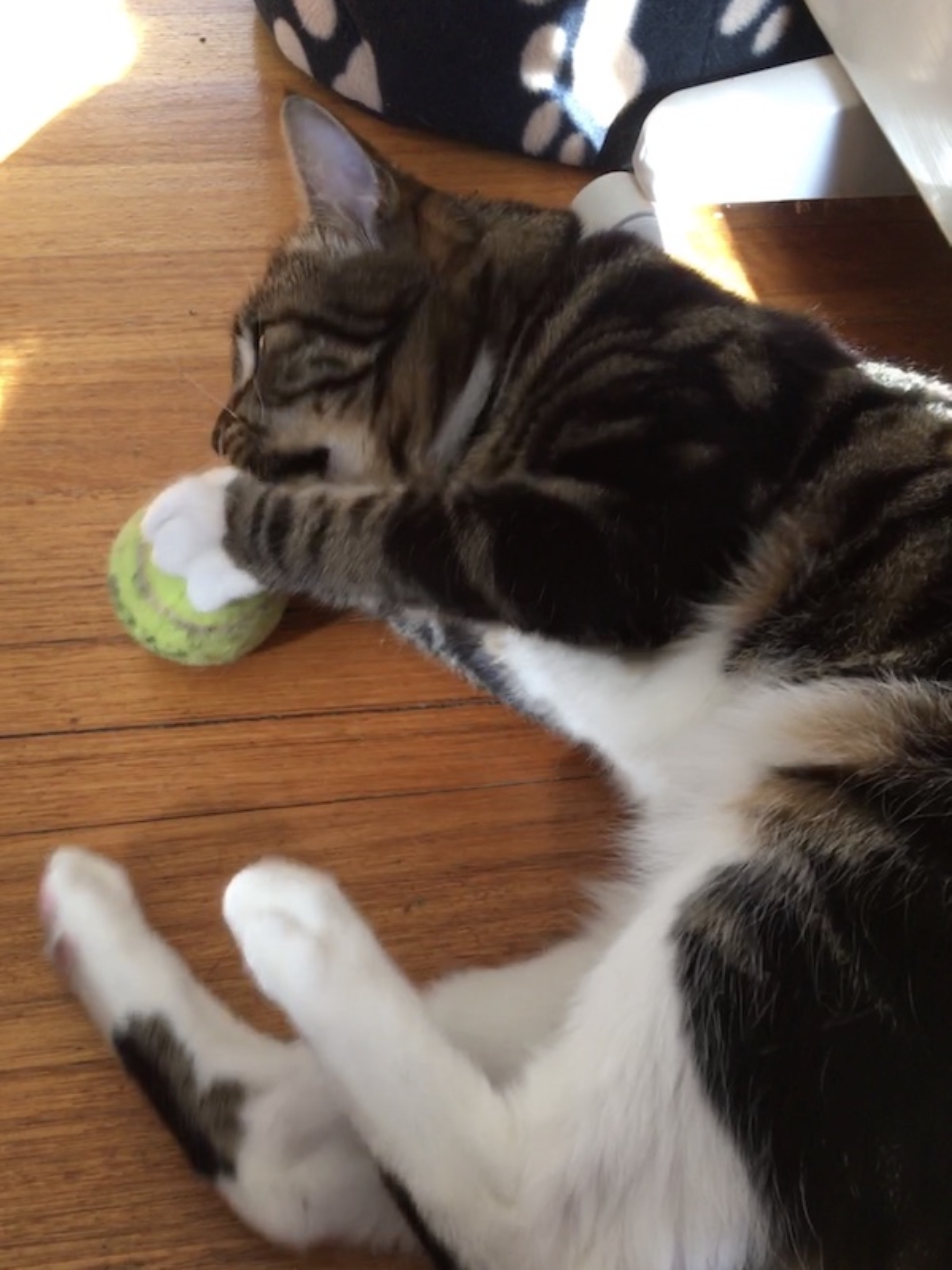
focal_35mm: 29
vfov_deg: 61.7
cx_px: 476
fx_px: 1063
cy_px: 635
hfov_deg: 48.2
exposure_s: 1/33
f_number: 2.2
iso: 100
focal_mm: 4.15
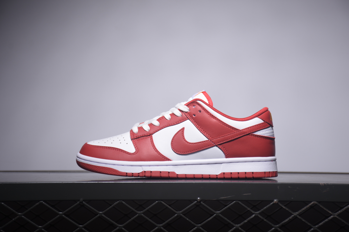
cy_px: 116
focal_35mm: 90
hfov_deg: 22.6
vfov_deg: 15.2
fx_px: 872
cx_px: 174
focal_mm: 60
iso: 100
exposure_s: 1/200
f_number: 5.6
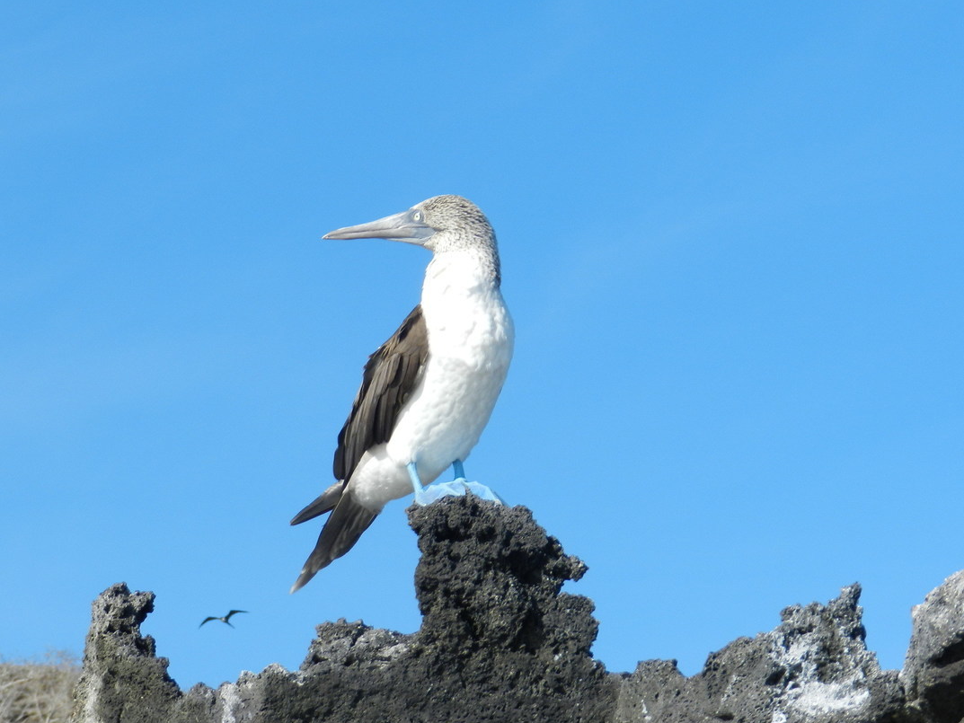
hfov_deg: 10.3
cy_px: 343
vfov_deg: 7.7
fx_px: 5347
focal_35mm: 192
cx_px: 439
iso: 160
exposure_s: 1/640
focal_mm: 31.2
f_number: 5.4
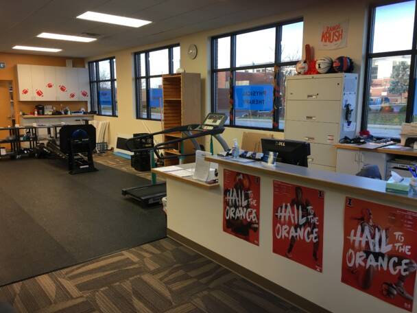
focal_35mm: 29
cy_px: 156
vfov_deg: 48.2
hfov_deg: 61.7
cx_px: 208
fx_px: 349
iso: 50
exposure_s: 1/30
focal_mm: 4.15
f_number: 2.2
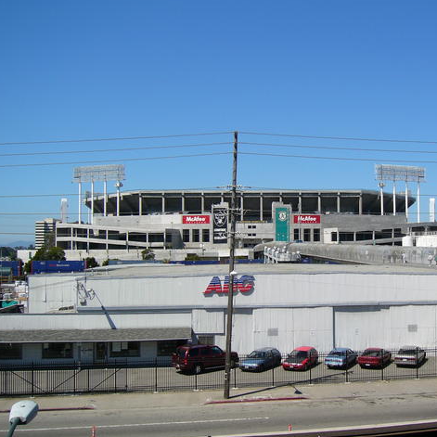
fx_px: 600
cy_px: 216
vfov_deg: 40.0
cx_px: 272
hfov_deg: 39.8
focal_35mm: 42
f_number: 8
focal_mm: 5.8
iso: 50
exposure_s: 1/200
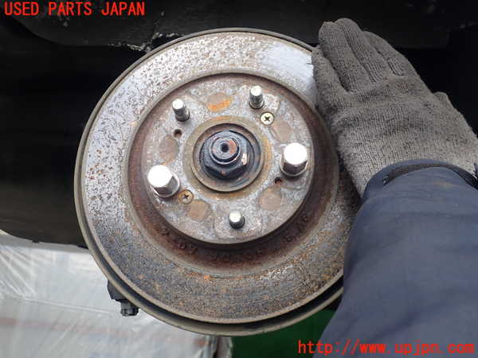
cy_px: 179
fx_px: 442
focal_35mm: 32
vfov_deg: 44.2
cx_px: 239
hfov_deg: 56.8
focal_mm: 5.87
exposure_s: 1/100
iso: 100
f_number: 2.4
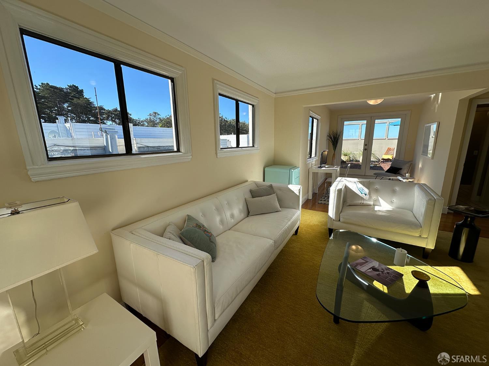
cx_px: 244
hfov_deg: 102.1
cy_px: 183
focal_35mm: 14
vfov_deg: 85.7
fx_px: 198
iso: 40
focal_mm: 2.22
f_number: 2.2
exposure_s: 1/540
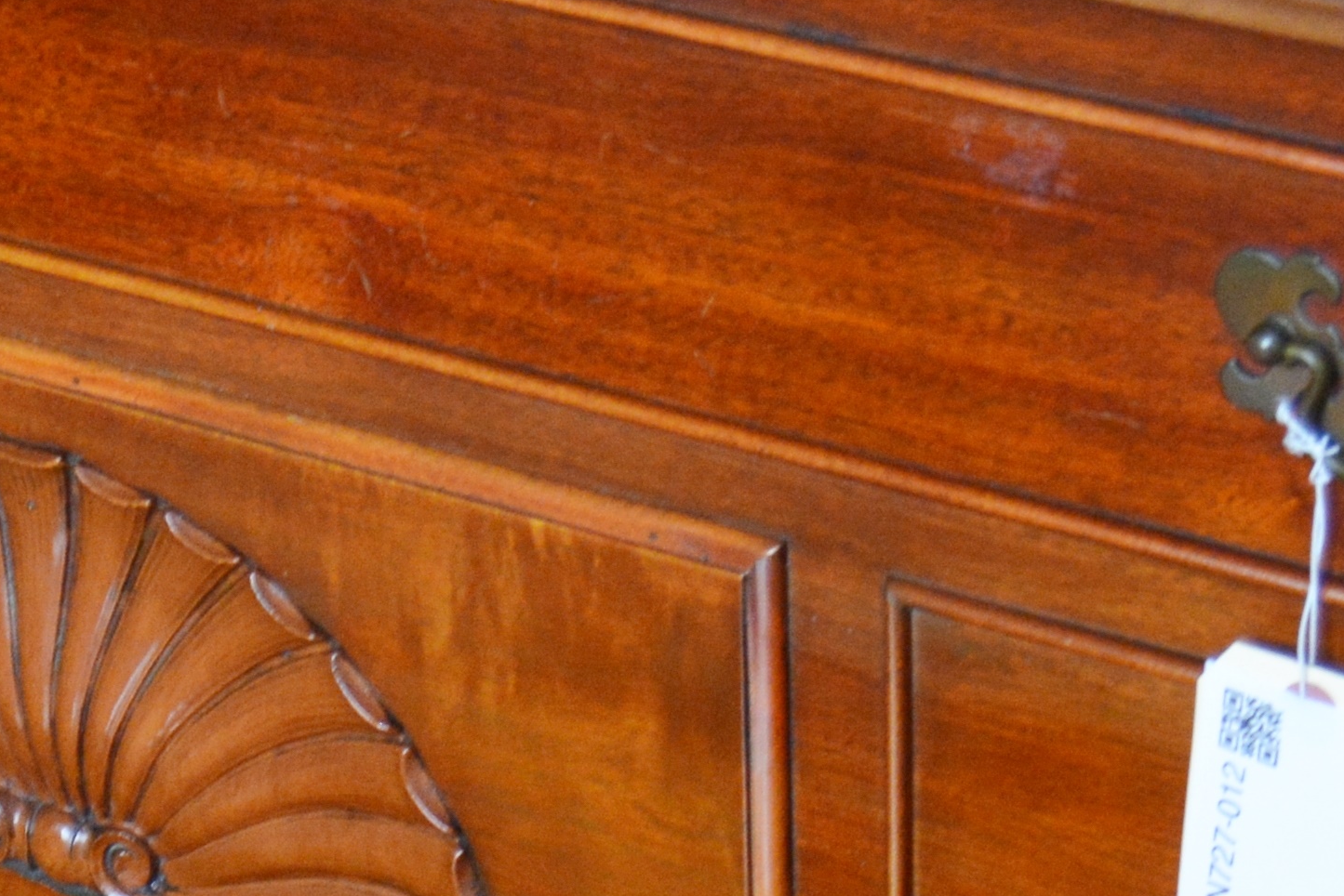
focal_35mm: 137
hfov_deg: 14.9
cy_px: 1425
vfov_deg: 9.7
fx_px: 5115
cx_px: 255
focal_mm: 22
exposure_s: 1/60
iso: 800
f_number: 4
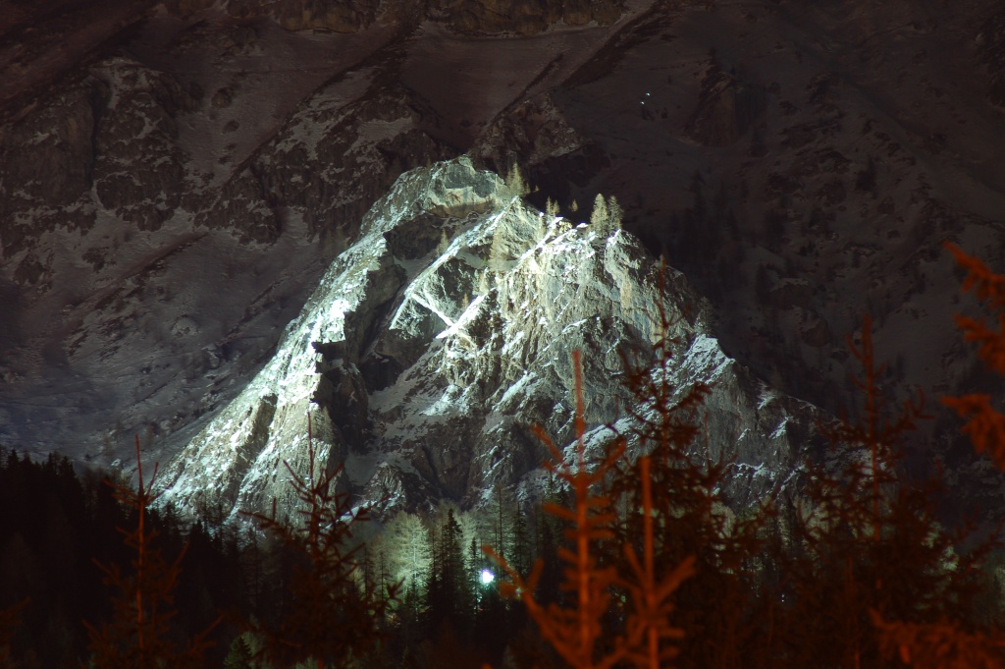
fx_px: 7950
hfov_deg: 7.2
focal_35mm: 285
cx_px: 502
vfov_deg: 4.8
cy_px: 334
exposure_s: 30
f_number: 7.1
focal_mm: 190
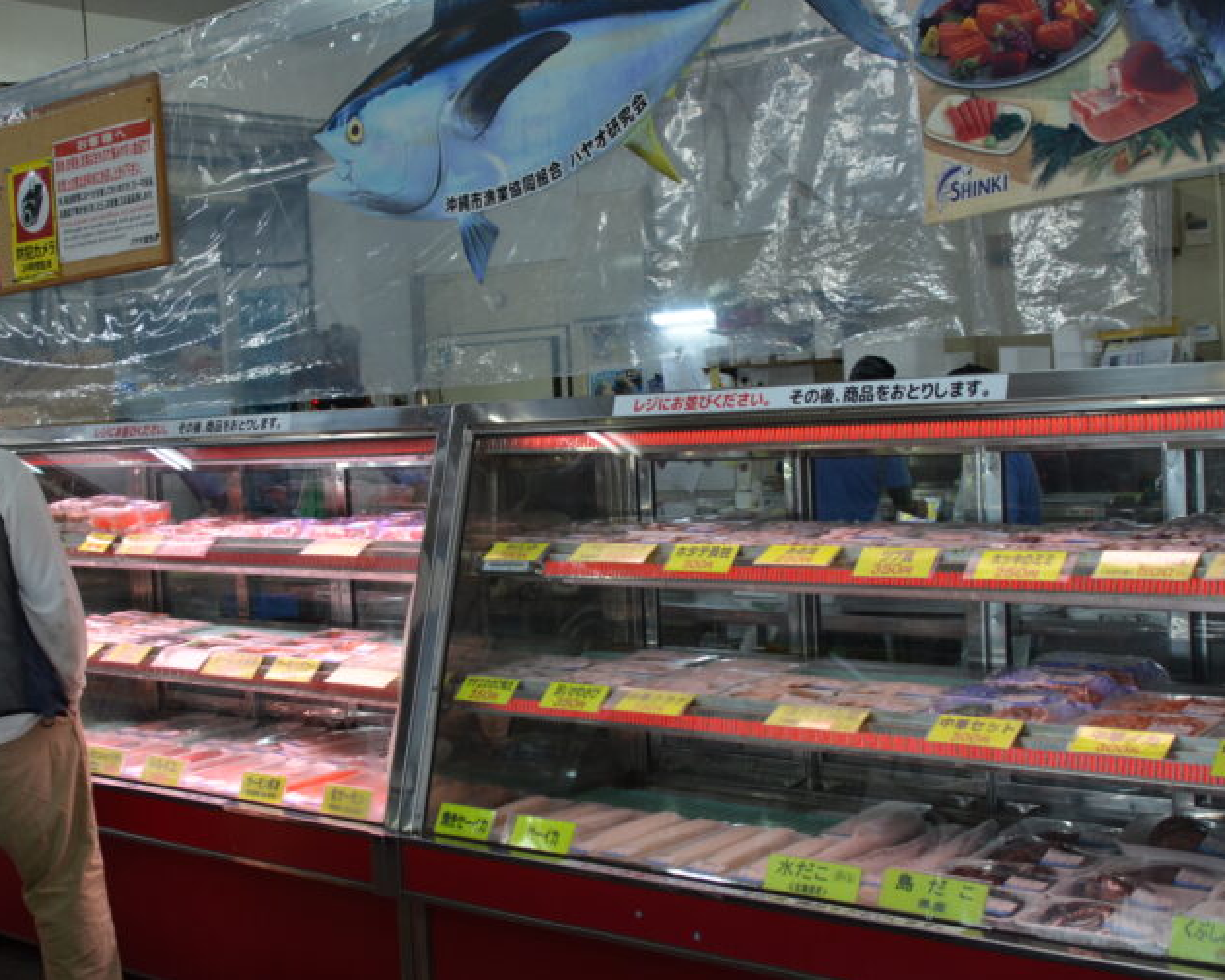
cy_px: 489
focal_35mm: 48
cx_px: 581
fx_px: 1740
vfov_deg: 31.5
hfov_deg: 38.8
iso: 400
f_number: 5
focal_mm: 28
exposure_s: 1/100
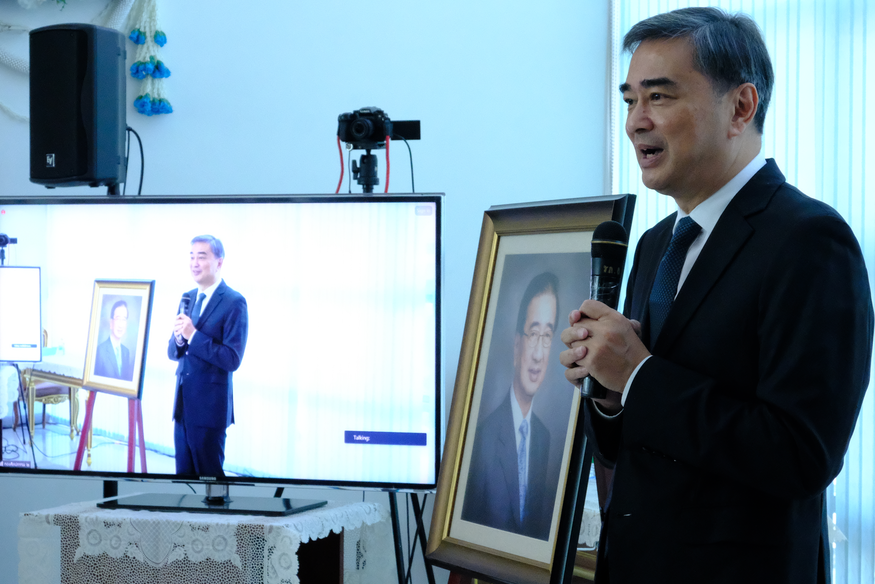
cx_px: 460
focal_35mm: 90
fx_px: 2187
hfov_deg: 22.6
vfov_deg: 15.2
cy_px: 290
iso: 10000
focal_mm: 46.3
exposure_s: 1/80
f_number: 10
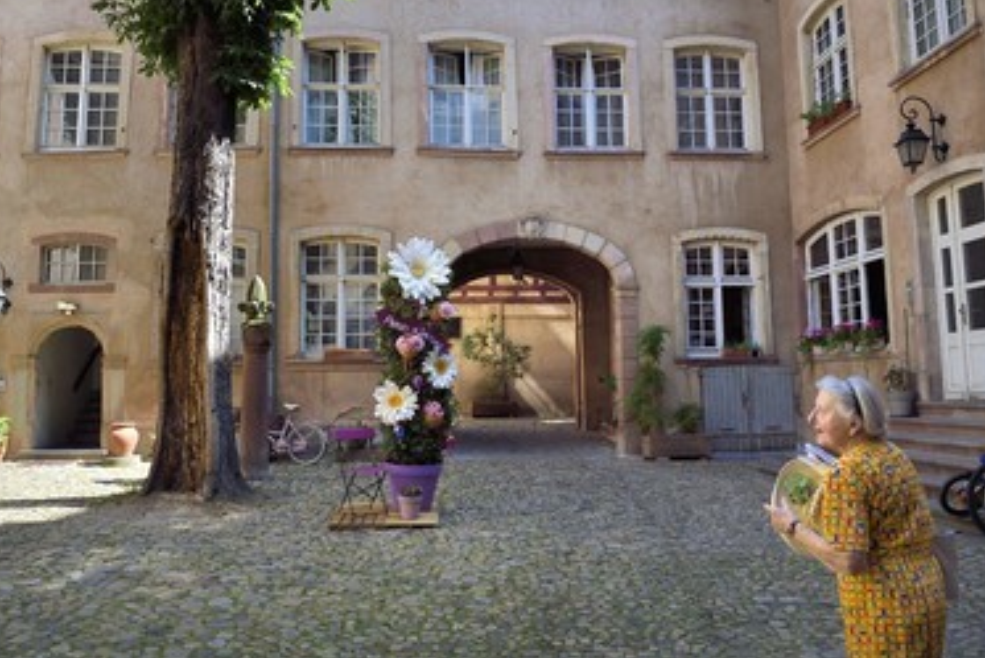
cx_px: 470
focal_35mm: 27
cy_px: 301
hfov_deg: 67.3
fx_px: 739
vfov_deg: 47.9
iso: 200
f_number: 7.1
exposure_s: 1/250
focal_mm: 24
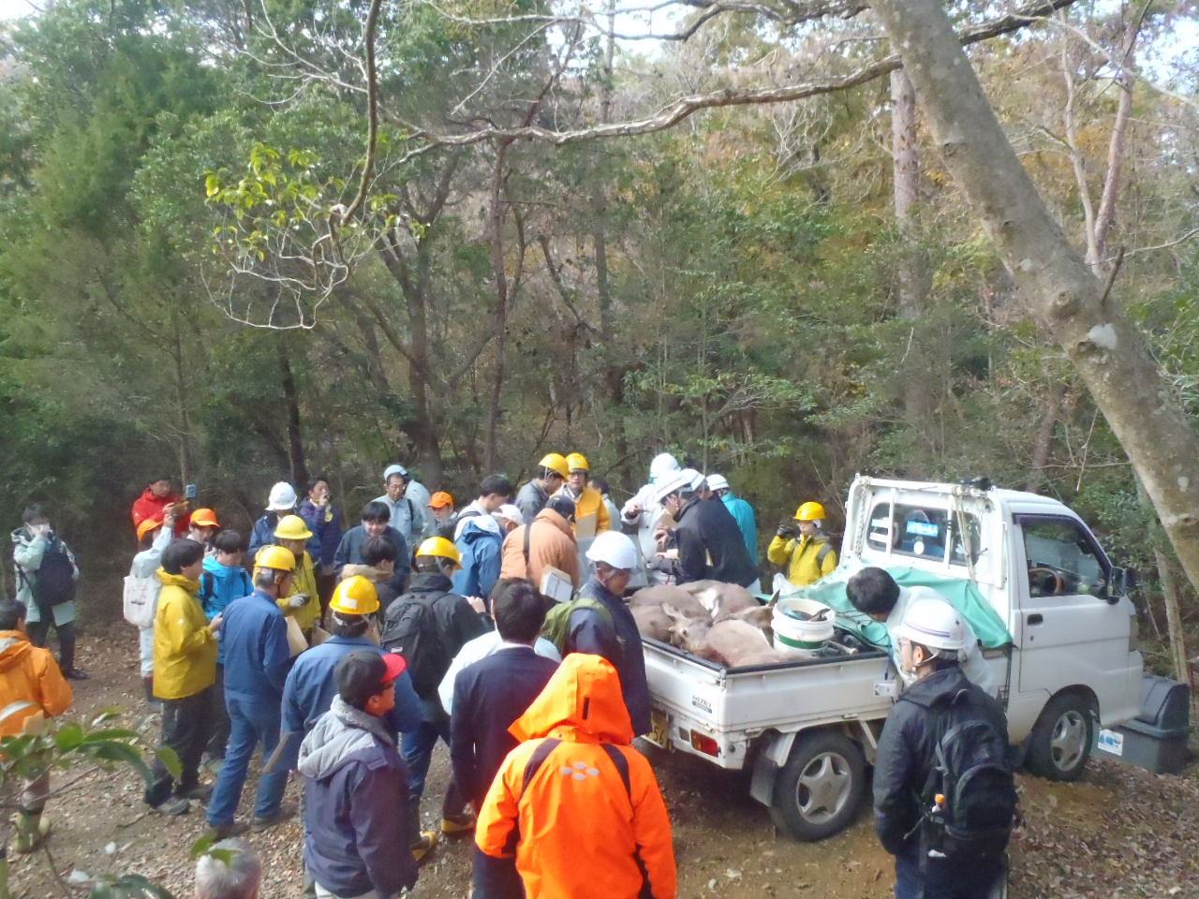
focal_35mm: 28
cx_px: 600
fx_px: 970
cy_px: 450
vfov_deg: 49.7
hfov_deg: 63.4
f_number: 3.9
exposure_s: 1/250
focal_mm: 5
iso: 640
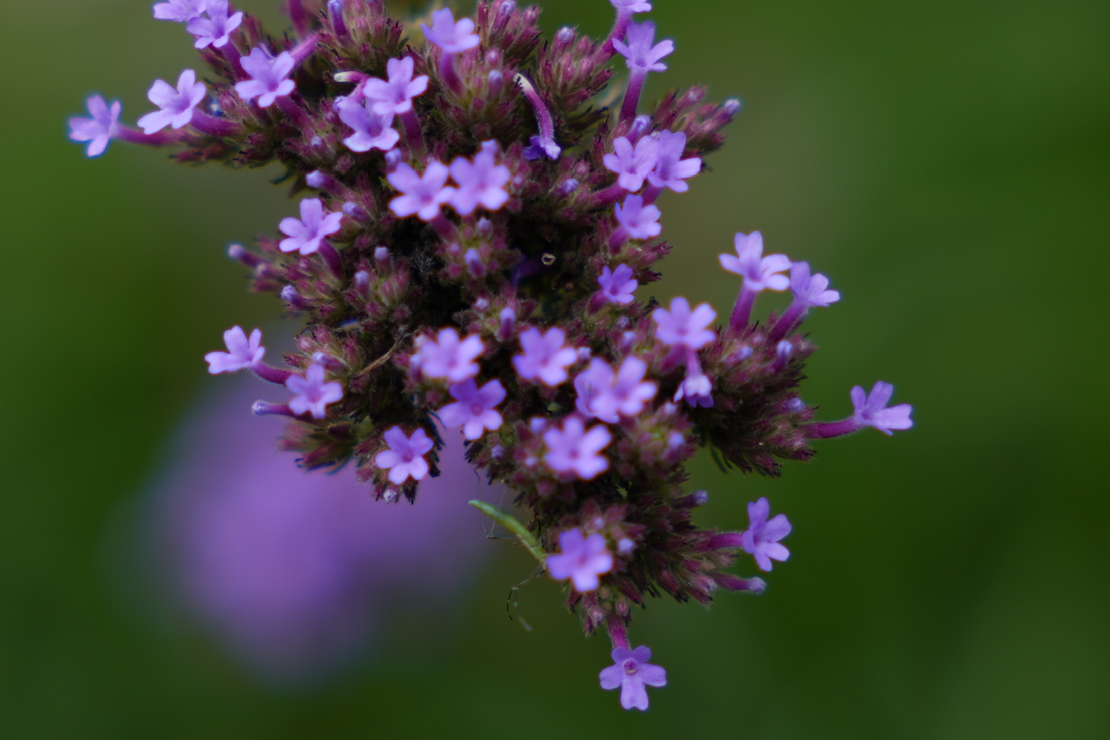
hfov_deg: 12.7
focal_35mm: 162
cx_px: 388
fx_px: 4996
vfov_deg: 8.5
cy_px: 305
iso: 64
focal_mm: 70
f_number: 2.8
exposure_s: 1/250
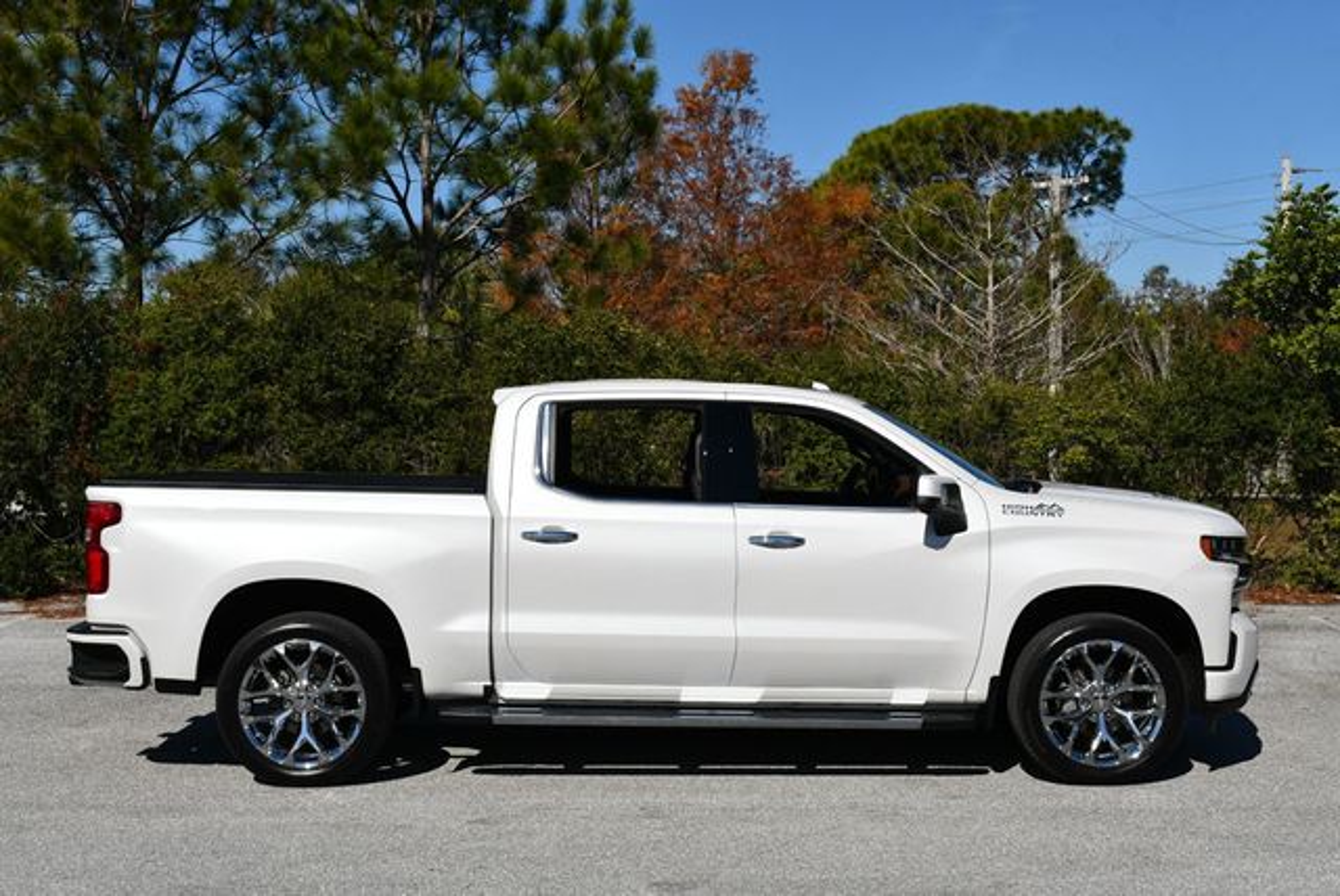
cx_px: 670
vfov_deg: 26.0
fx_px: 1937
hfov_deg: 38.2
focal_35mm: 52
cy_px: 448
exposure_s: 1/400
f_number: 10
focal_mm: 26
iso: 100
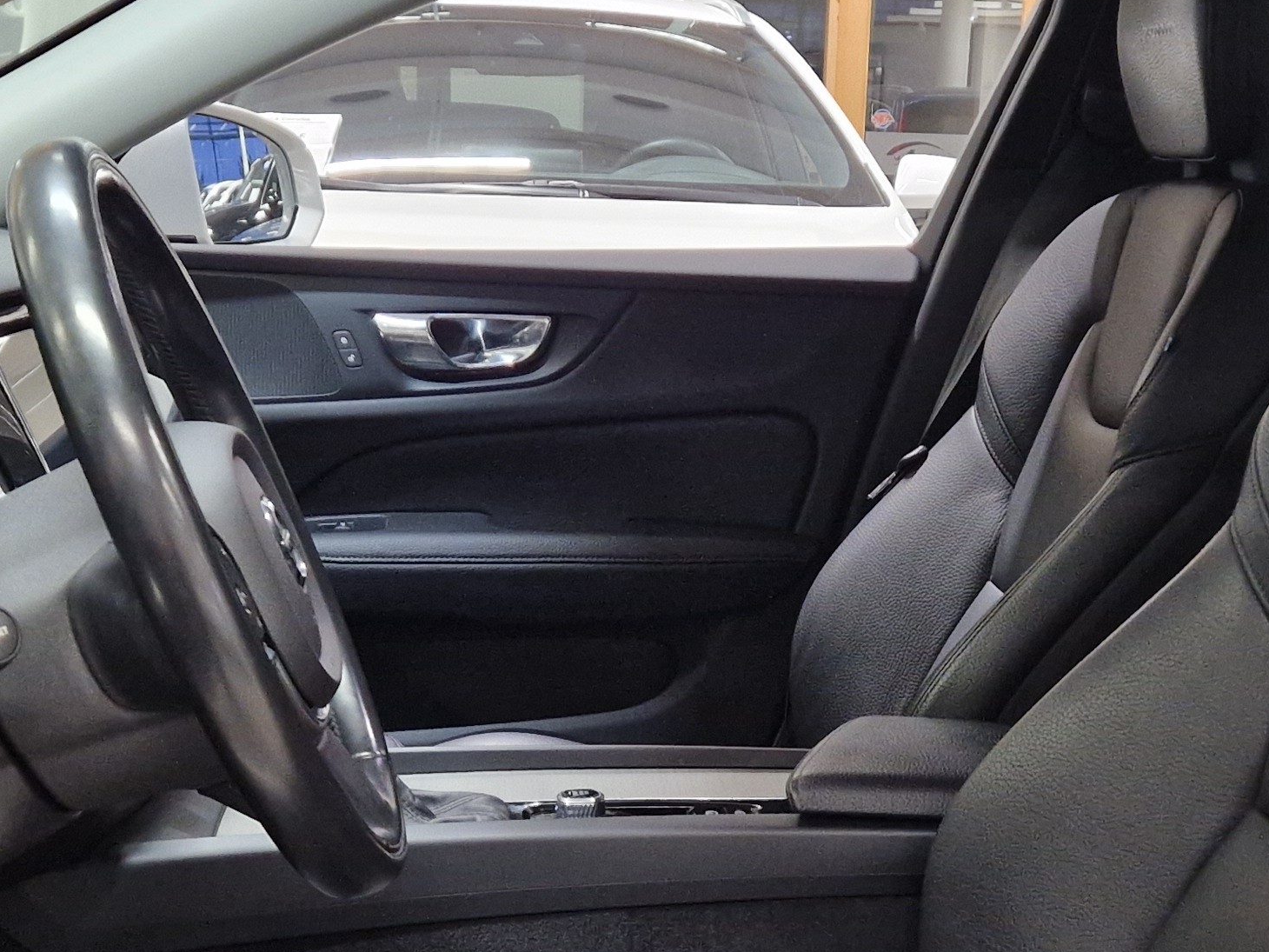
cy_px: 770
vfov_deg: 22.9
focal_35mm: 63
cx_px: 694
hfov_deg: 30.7
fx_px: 2310
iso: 400
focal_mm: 5.4
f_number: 1.8
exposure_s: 1/100
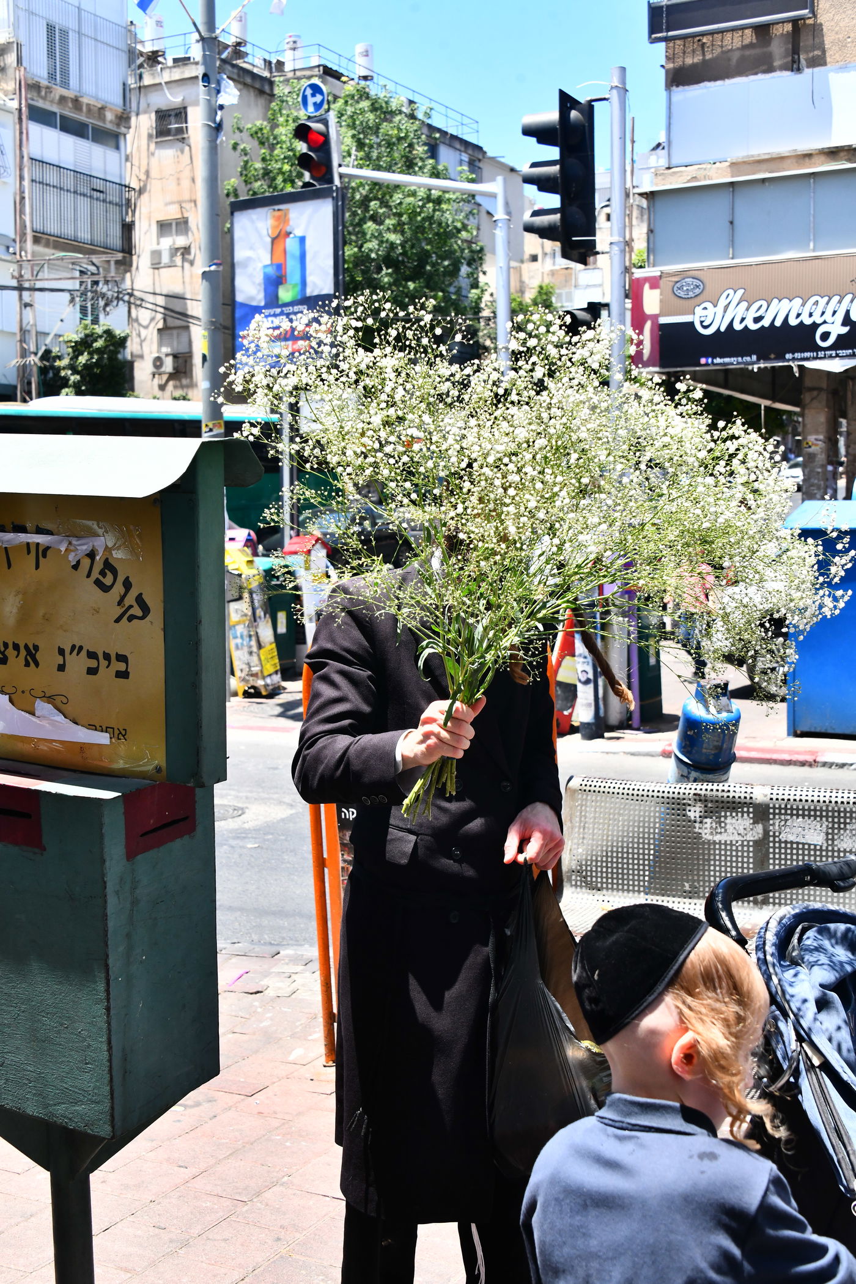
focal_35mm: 45
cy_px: 642
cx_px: 428
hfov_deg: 29.9
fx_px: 1605
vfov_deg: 43.6
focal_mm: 45
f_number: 8
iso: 800
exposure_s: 1/800
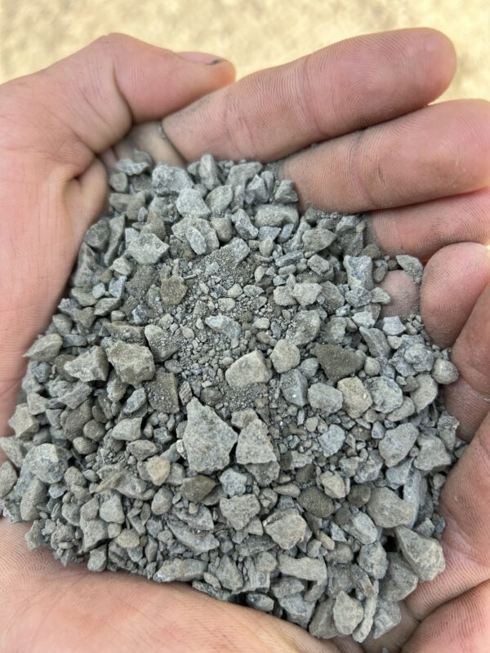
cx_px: 245
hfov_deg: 53.1
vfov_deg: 67.3
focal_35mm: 26
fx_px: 491
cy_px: 326
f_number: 1.5
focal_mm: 5.7
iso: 50
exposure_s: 1/322
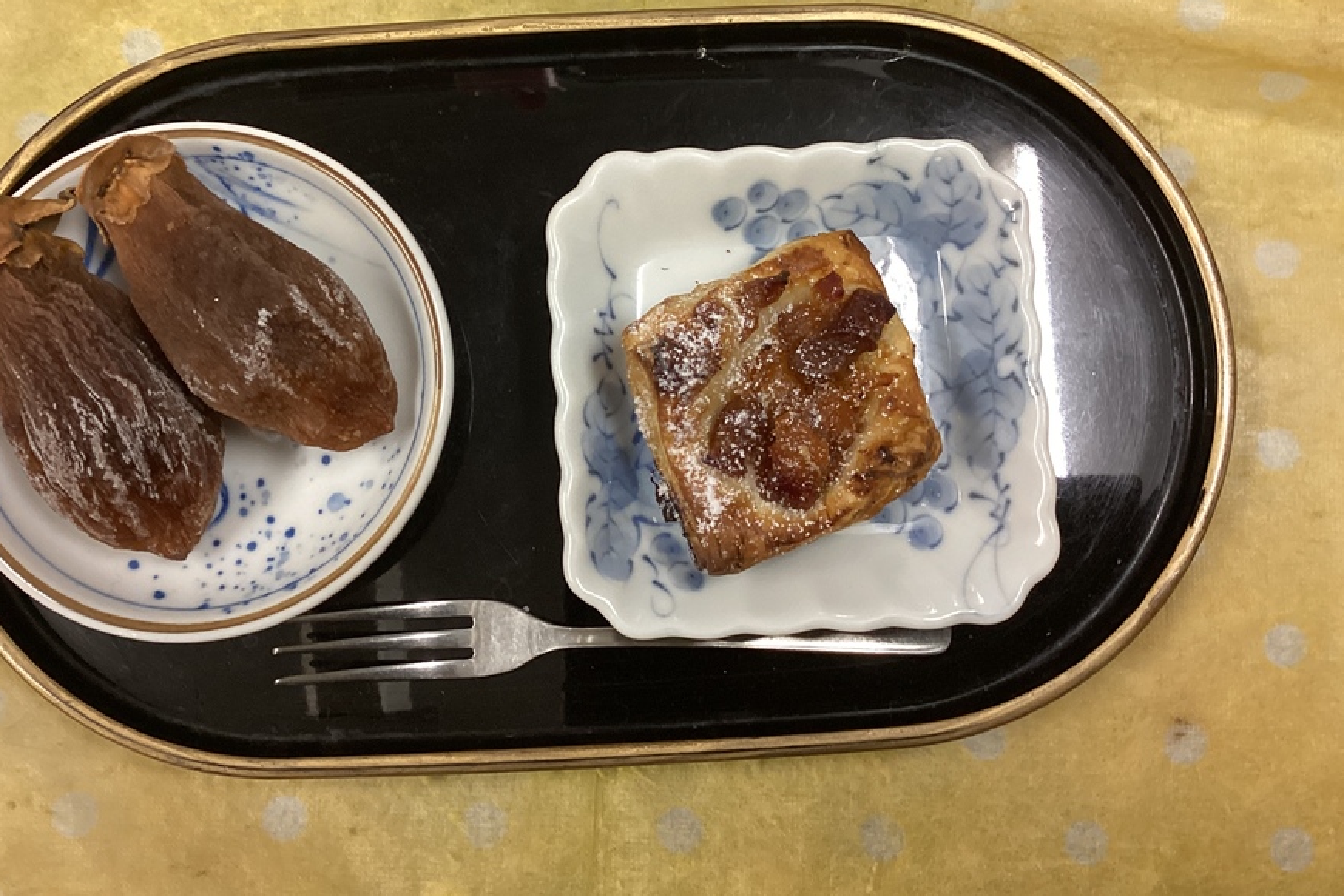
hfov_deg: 51.7
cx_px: 583
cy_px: 339
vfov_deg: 35.8
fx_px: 1381
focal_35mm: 37
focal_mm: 3.3
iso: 250
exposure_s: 1/50
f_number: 2.4
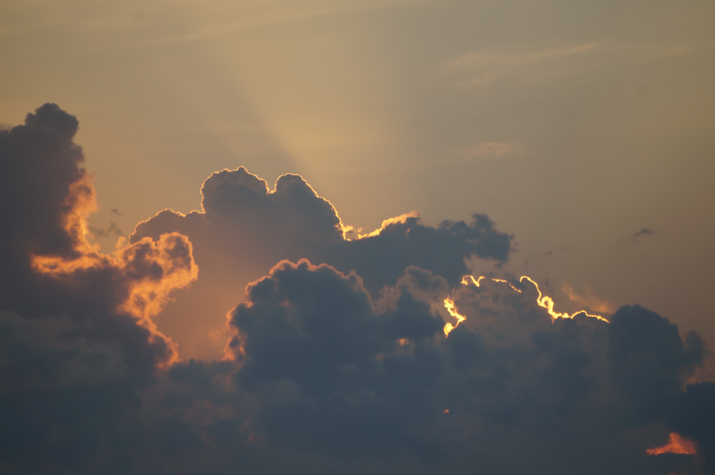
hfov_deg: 6.5
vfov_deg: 4.4
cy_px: 238
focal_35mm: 315
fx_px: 6249
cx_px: 358
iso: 200
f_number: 7.1
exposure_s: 1/500
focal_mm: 210
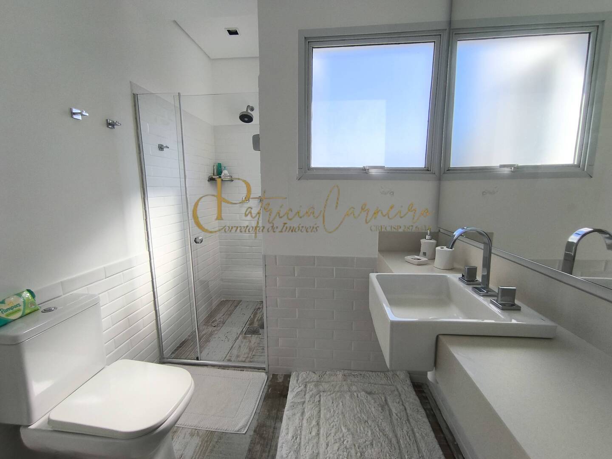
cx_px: 306
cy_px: 230
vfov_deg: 78.1
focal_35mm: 16
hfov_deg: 94.5
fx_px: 283
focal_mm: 1.65
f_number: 2.2
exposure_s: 1/642
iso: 50
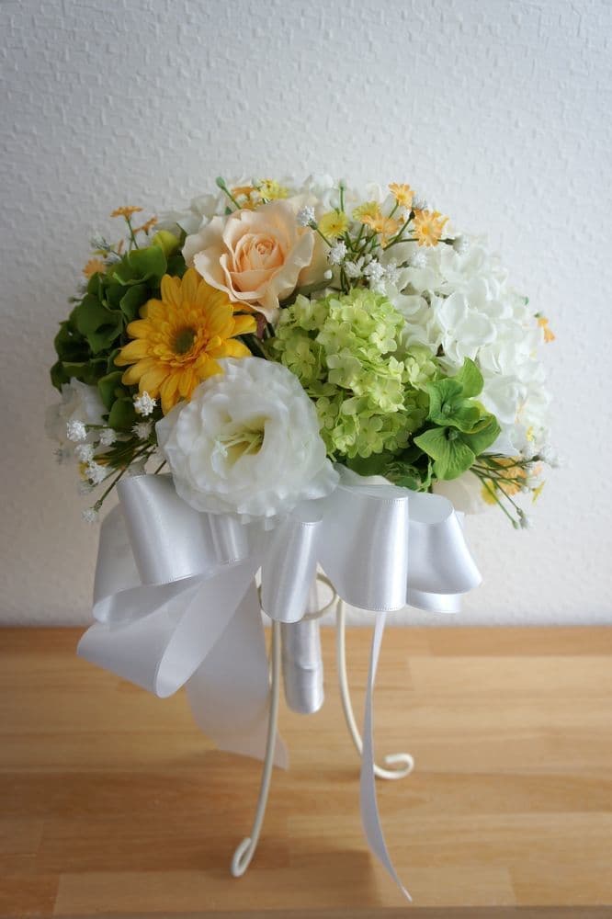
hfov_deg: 35.5
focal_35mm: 38
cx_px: 306
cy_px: 460
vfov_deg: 51.3
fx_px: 957
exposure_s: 1/80
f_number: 5
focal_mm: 25
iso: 200
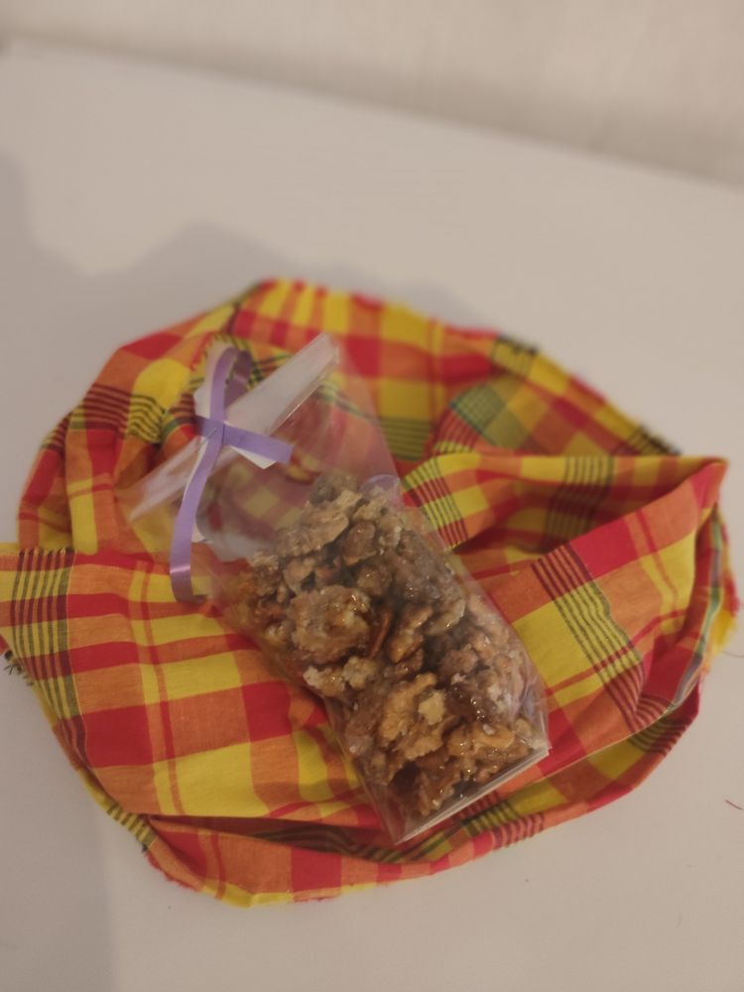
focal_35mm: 23
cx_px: 372
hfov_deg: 58.9
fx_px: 659
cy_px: 496
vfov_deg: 73.9
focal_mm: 6.14
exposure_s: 1/20
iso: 2000
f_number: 1.65
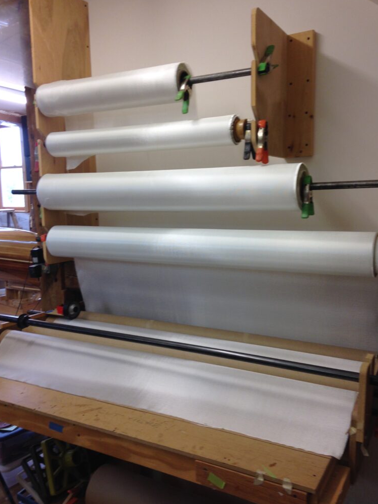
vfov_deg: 54.0
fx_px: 495
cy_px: 254
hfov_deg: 41.8
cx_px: 189
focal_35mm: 34
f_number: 2.4
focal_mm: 4.12
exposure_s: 1/40
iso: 50
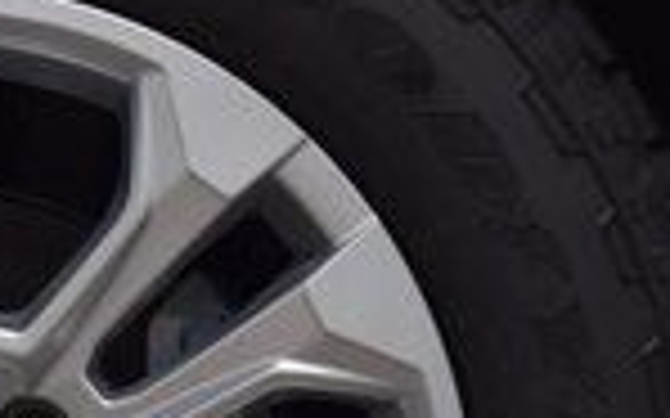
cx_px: -67
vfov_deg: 5.7
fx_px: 4183
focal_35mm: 229
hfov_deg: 9.1
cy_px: 542
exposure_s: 1/20
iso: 400
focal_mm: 35
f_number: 6.3
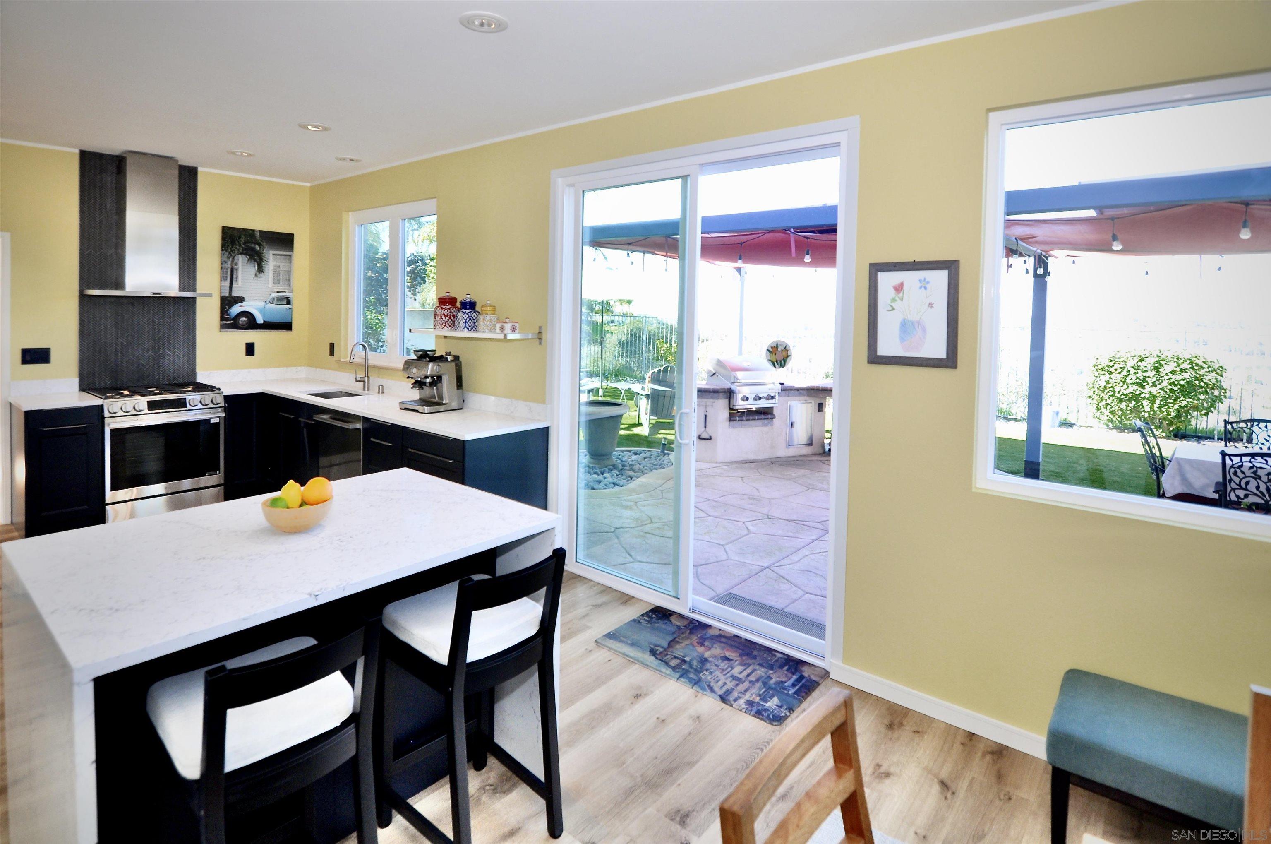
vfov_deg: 69.5
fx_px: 608
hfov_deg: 92.5
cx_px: 636
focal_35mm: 17
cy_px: 422
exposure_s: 1/60
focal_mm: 11.5
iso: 400
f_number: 4
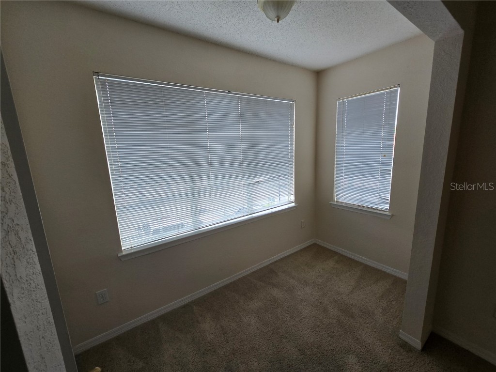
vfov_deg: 89.9
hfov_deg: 106.2
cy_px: 186
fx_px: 186
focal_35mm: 13
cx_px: 248
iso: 125
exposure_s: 1/60
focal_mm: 2.2
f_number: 2.2
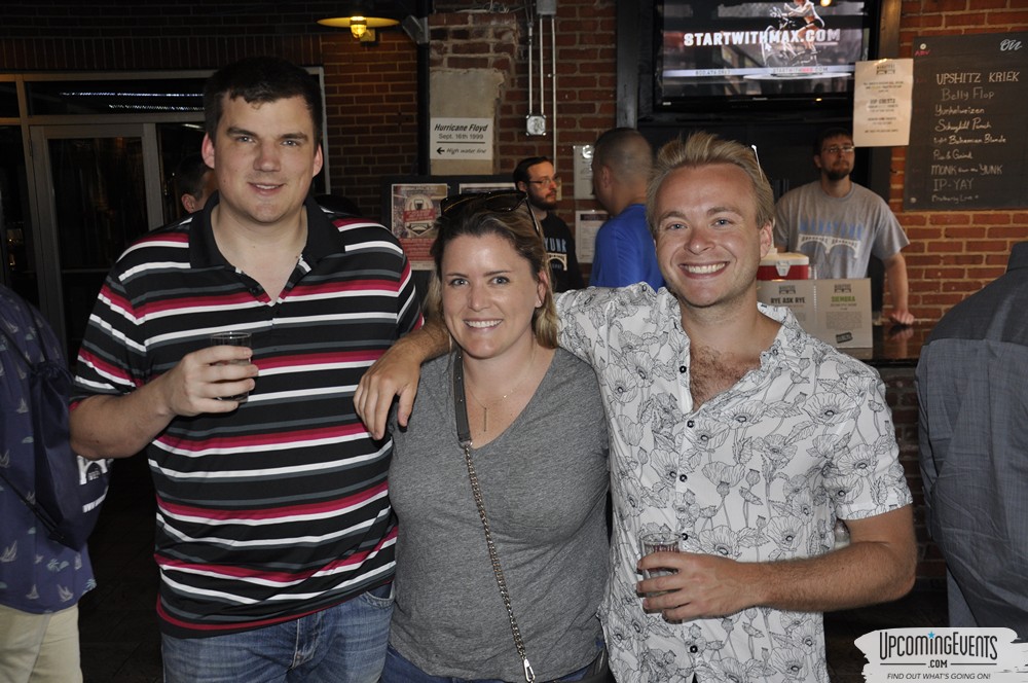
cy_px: 342
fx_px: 1198
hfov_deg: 46.5
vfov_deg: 31.8
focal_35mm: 42
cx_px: 514
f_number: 5
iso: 400
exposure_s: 1/60
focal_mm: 28
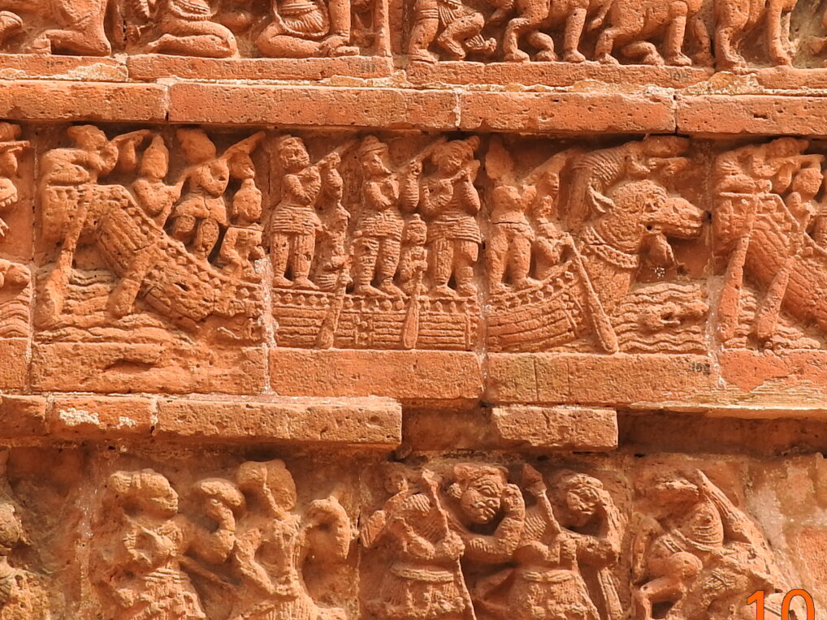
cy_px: -2
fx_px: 4206
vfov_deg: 8.4
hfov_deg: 11.2
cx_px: 422
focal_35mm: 176
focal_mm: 12.5
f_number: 4.5
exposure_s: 1/200
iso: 100
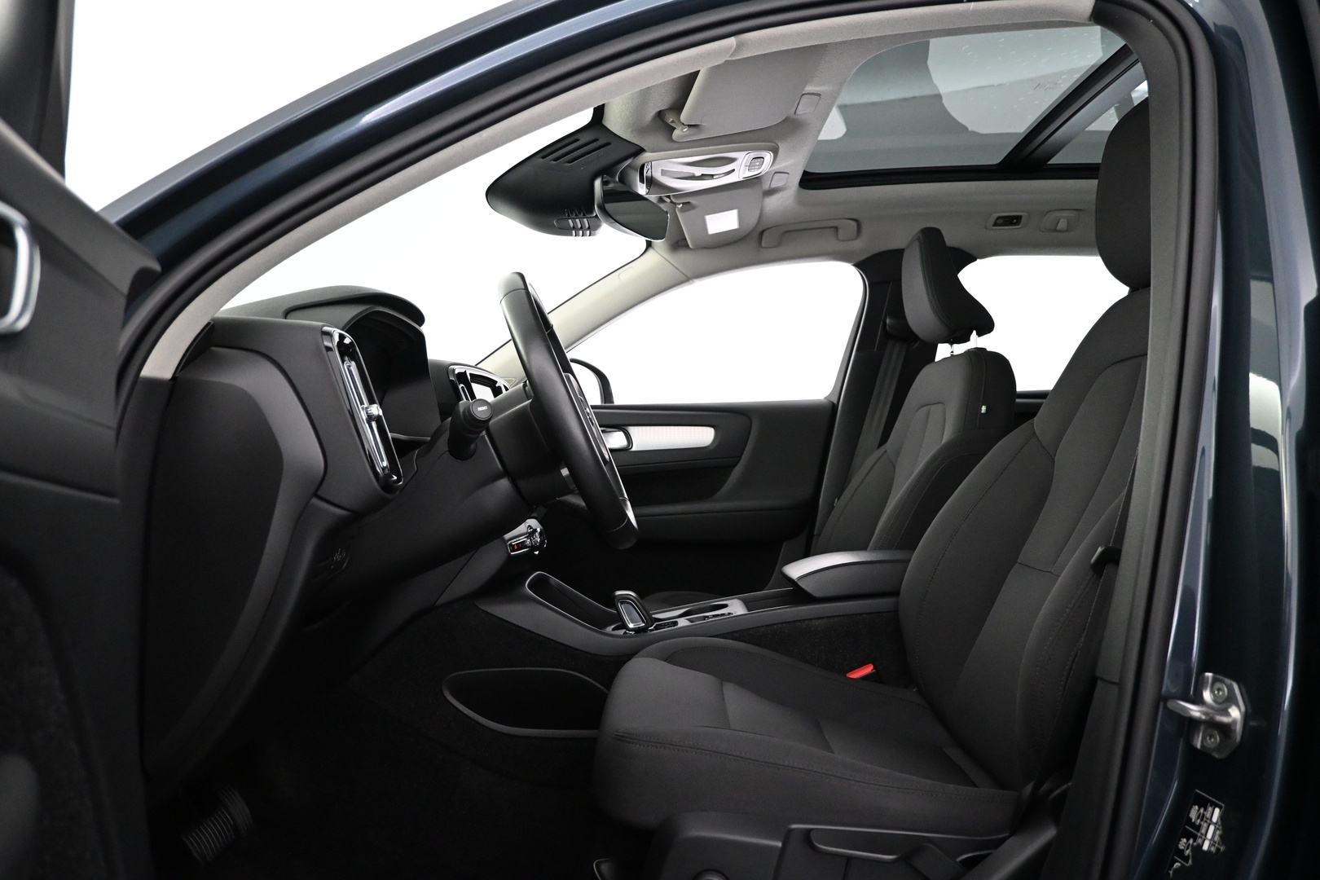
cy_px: 440
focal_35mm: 24
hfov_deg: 73.7
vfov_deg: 53.1
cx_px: 660
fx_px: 880
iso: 3600
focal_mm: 16
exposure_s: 1/60
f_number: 3.5
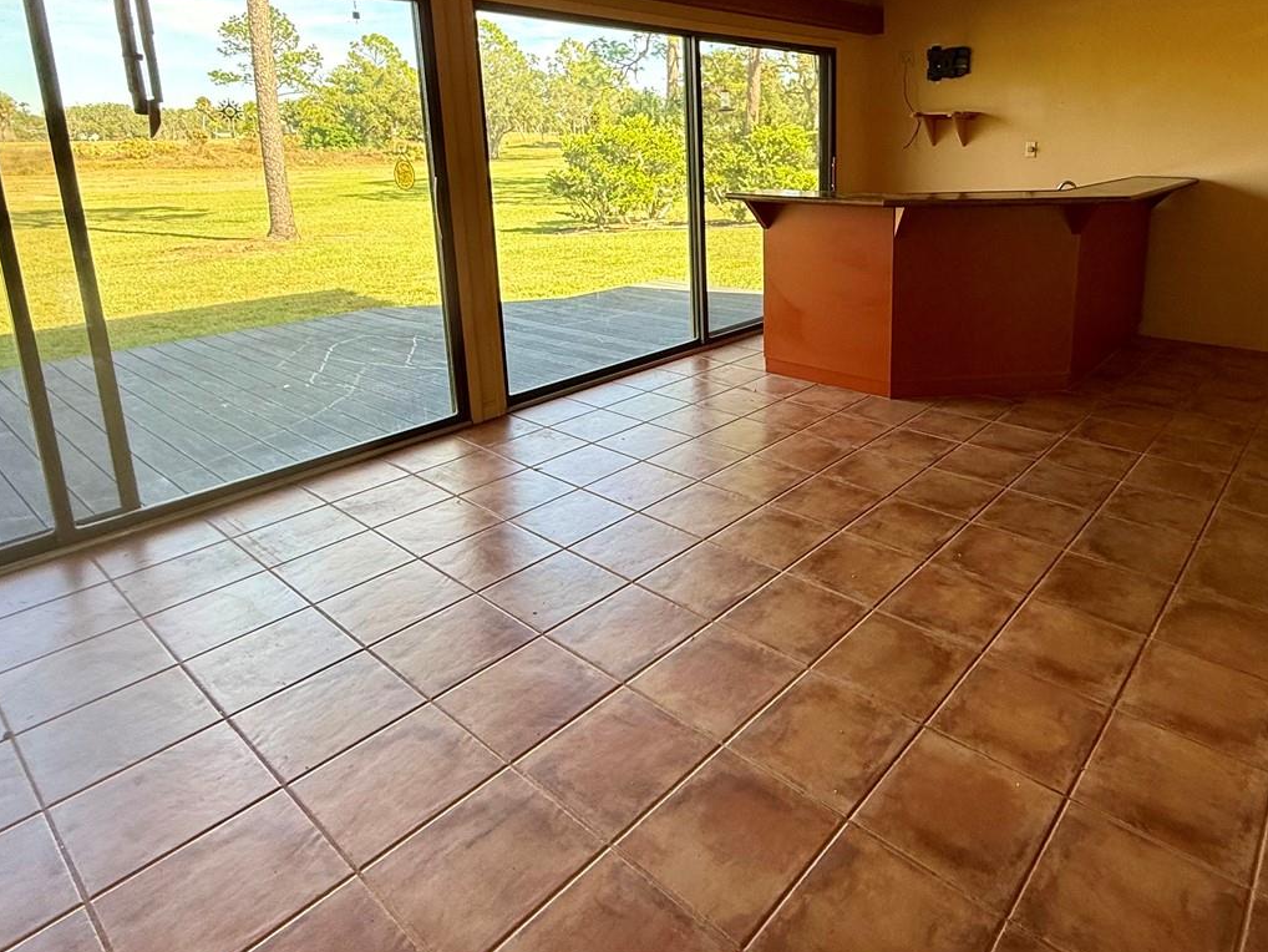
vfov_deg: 59.4
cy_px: 302
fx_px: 806
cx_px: 772
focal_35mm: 22
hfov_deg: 75.4
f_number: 2.2
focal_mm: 2.22
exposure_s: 1/113
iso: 64
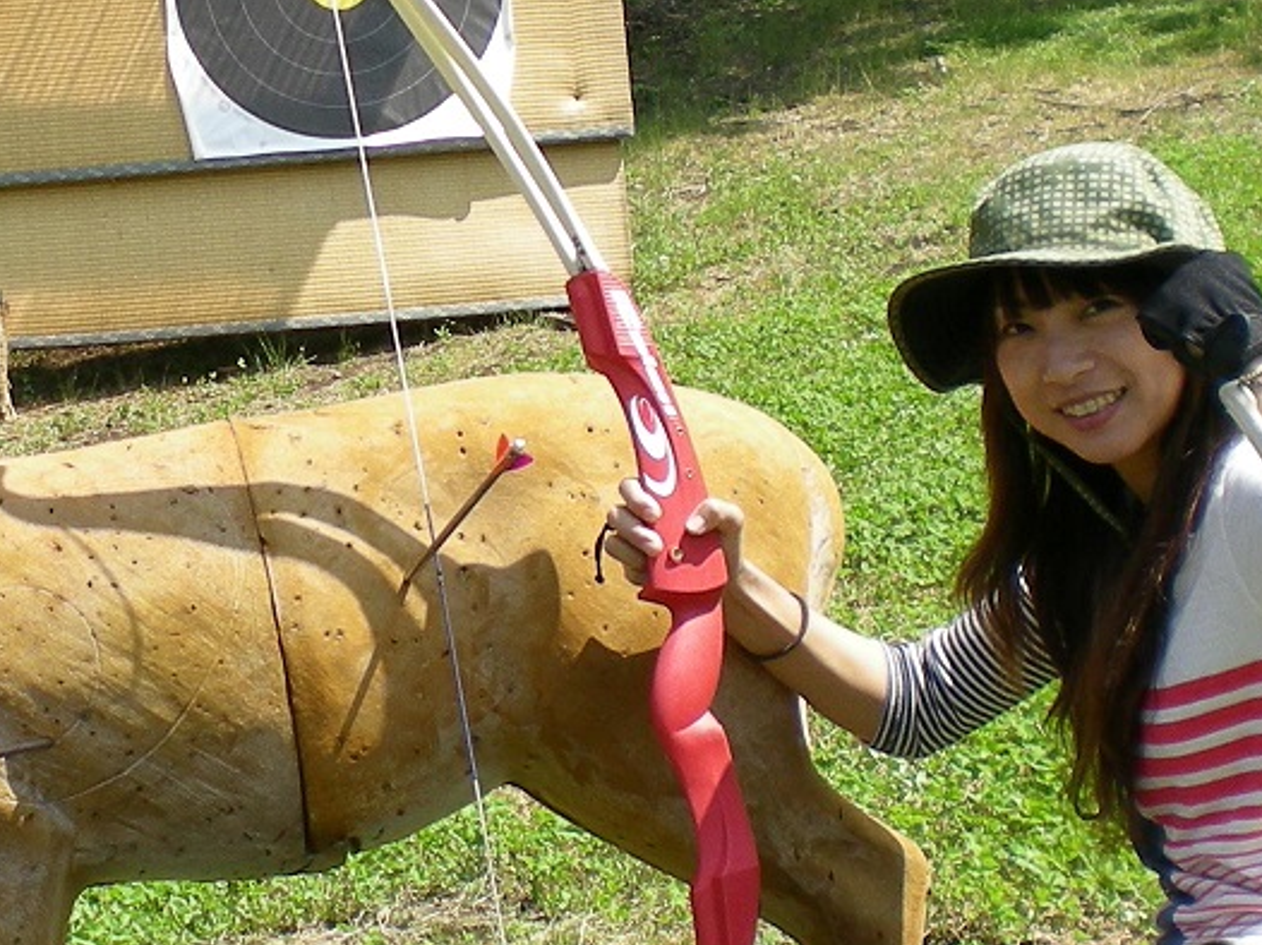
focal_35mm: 111
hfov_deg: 17.6
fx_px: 4045
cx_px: 278
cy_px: 360
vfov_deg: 13.3
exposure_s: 1/182
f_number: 4.6
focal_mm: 6.3
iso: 50
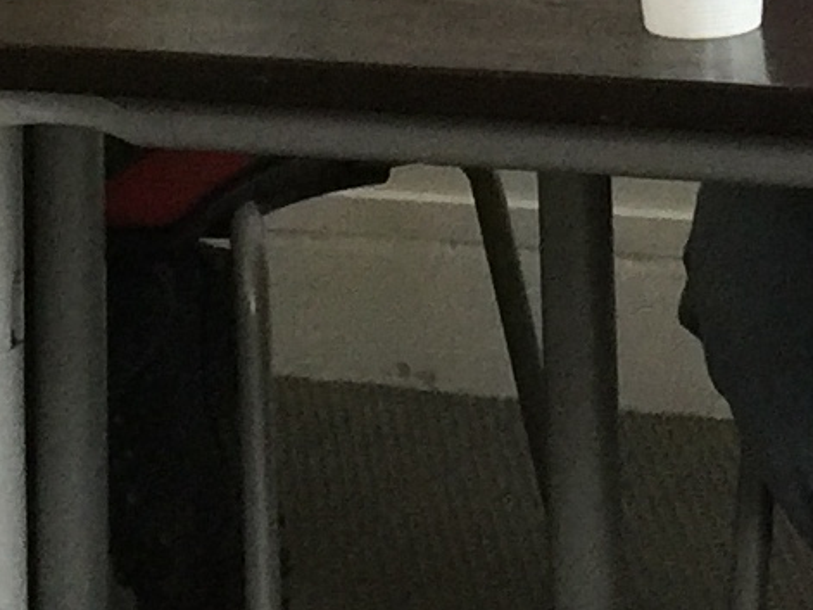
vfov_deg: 6.8
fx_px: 4720
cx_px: 815
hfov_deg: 9.8
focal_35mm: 201
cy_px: -1142
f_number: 2.2
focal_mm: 4.15
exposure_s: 1/33
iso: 64
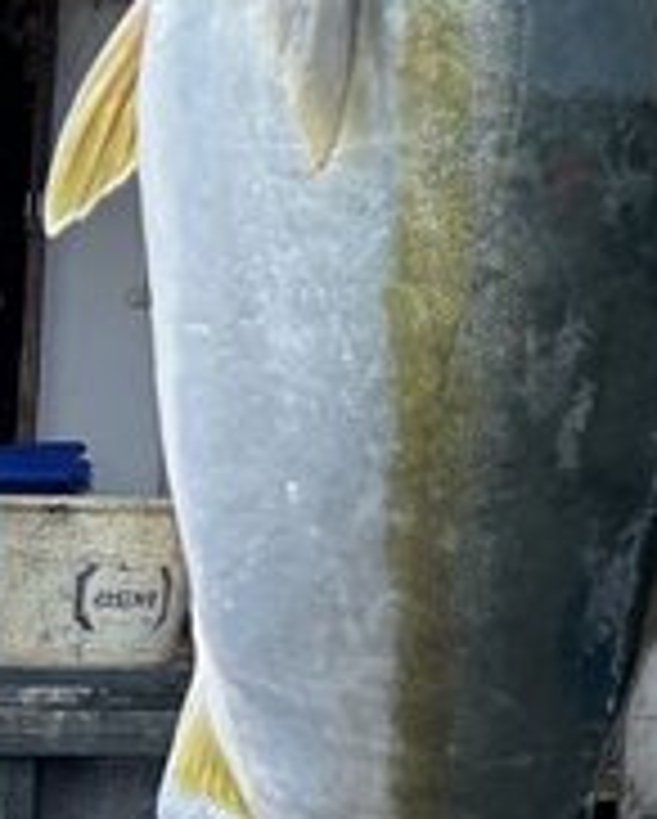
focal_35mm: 119
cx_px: 1390
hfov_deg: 11.5
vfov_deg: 16.1
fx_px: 2888
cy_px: 230
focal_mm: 5.96
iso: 50
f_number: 1.6
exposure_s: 1/1477
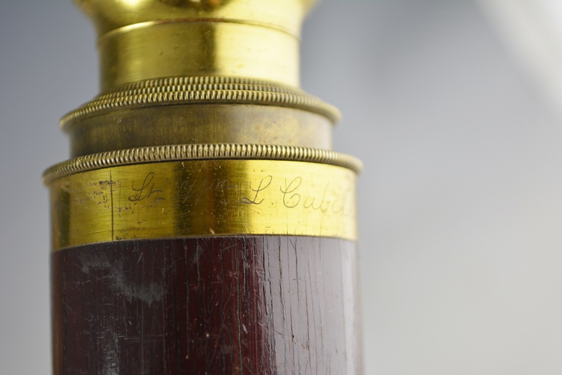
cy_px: 188
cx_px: 281
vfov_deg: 16.6
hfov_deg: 24.6
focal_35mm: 82
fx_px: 1288
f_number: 5.6
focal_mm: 55
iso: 400
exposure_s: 1/125
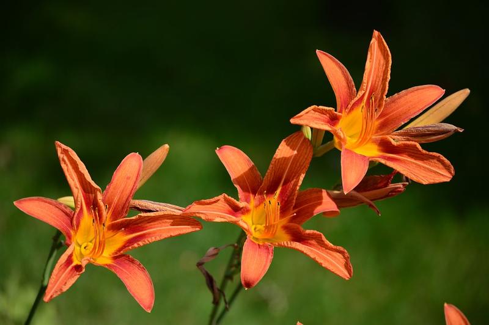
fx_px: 1629
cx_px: 244
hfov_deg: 17.1
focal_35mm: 120
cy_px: 162
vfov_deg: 11.4
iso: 100
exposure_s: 1/800
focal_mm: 80
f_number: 4.2
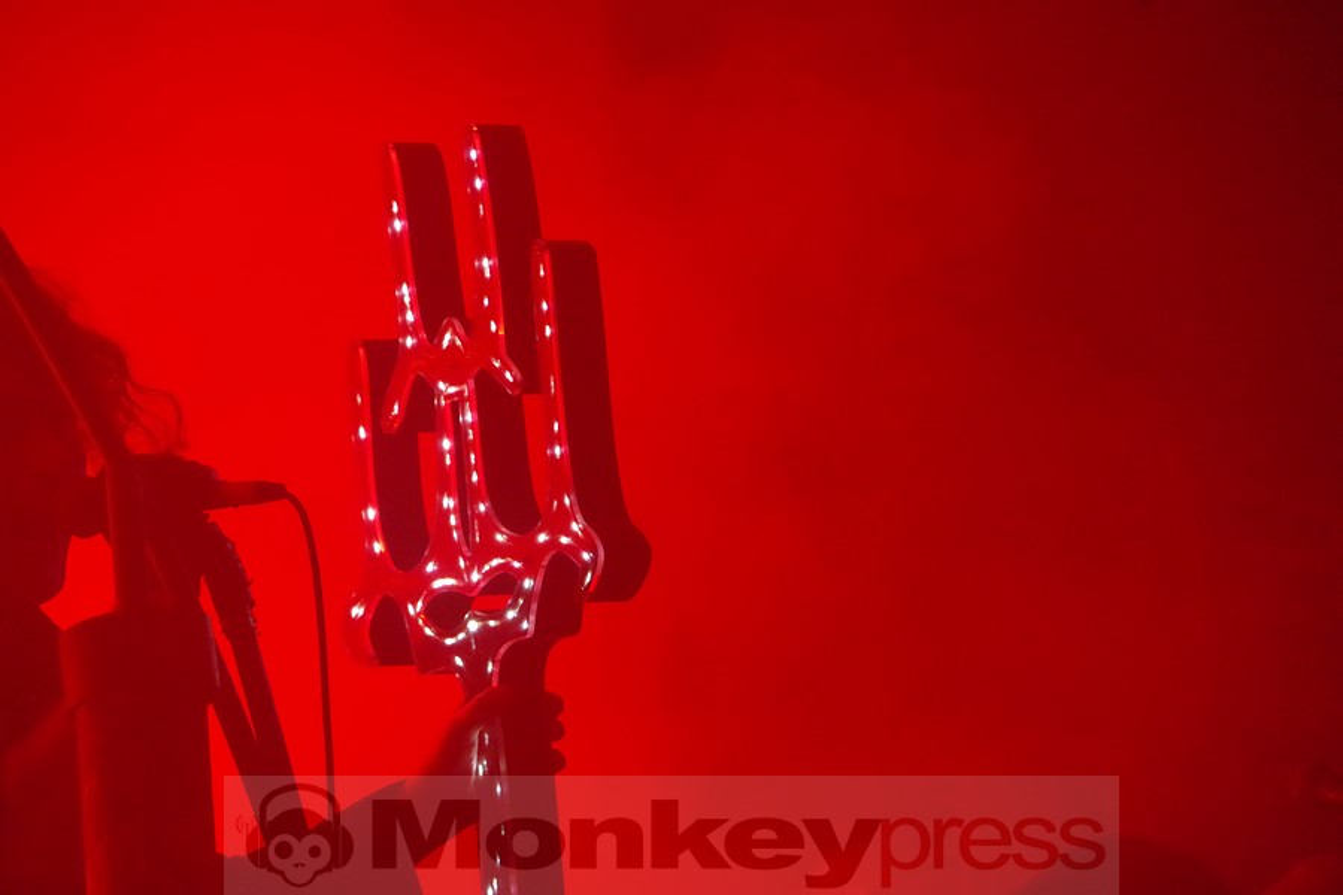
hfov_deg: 10.2
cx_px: 672
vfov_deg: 6.8
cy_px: 448
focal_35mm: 202
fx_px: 7554
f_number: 5.6
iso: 6400
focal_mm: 135
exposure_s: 1/125
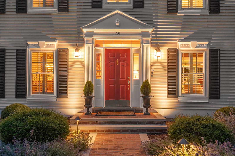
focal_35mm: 36
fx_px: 235
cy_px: 78
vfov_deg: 36.9
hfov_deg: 53.1
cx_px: 118
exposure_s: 2
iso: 400
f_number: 8
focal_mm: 18
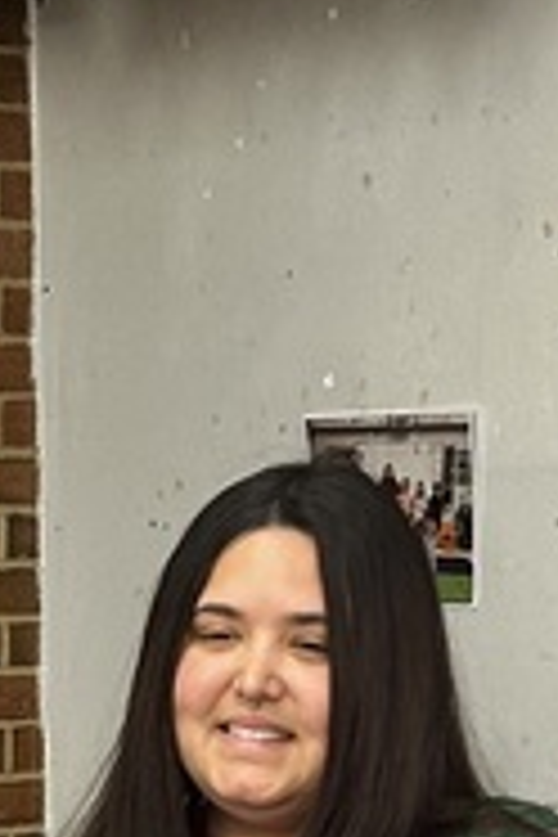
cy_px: 1242
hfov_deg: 9.2
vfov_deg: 13.1
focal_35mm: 149
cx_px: 76
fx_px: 3464
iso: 125
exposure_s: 1/60
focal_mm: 5.7
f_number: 1.5
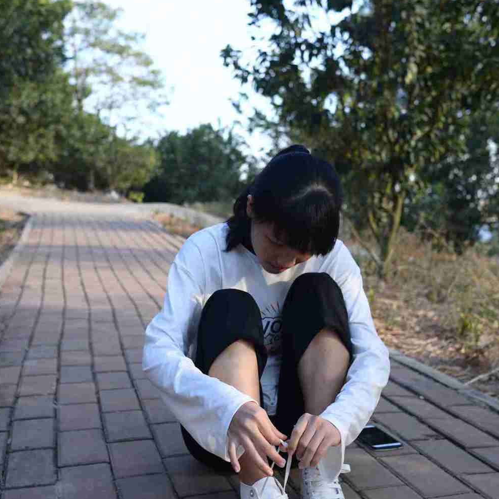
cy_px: 251
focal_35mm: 45
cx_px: 249
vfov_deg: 37.6
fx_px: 734
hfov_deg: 37.6
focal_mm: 35
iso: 160
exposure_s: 1/160
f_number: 5.6
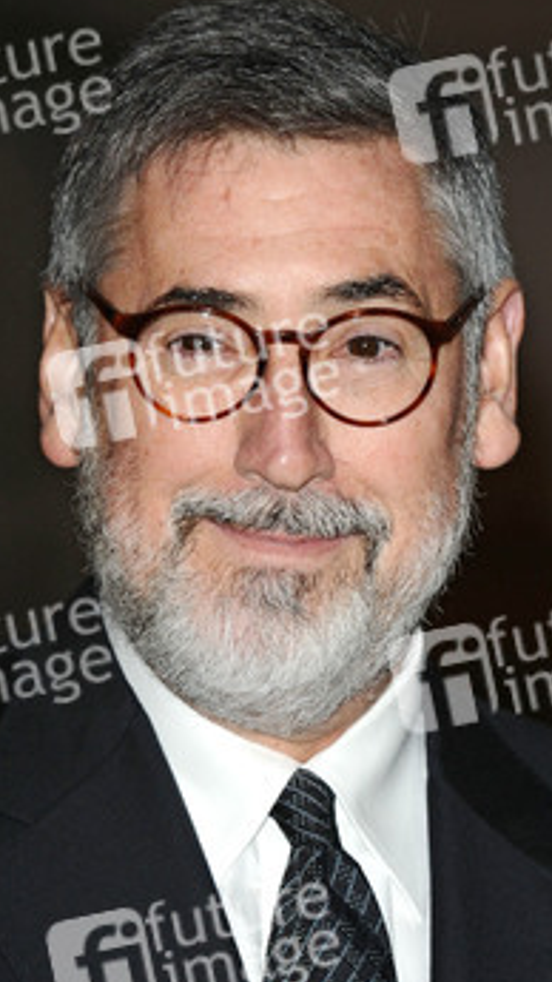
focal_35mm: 204
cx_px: 277
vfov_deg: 10.6
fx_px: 5310
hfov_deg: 6.0
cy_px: 524
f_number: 4.5
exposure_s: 1/160
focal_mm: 112
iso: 320
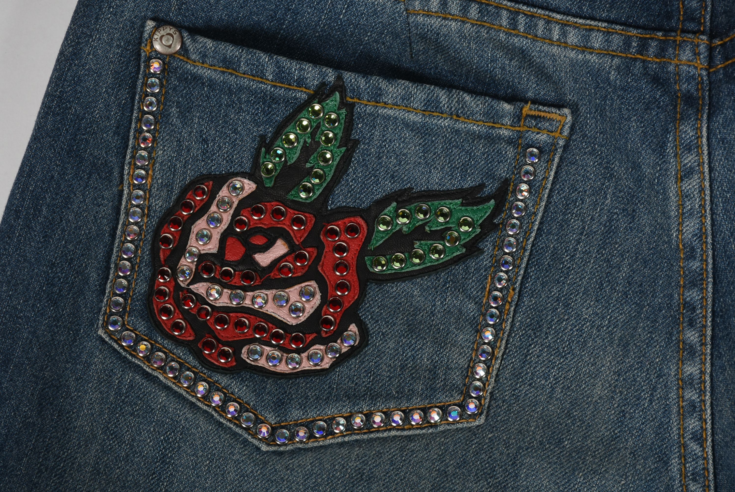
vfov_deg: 11.4
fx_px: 2452
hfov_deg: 17.0
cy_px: 246
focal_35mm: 120
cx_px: 368
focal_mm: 80
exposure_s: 1/125
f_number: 10
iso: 200
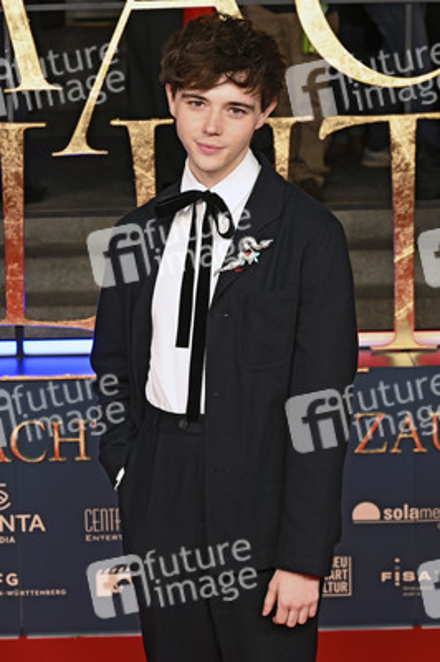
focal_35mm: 62
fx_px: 1139
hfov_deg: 21.9
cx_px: 220
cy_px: 331
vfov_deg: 32.4
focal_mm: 62
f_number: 5.6
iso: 640
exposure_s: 1/125
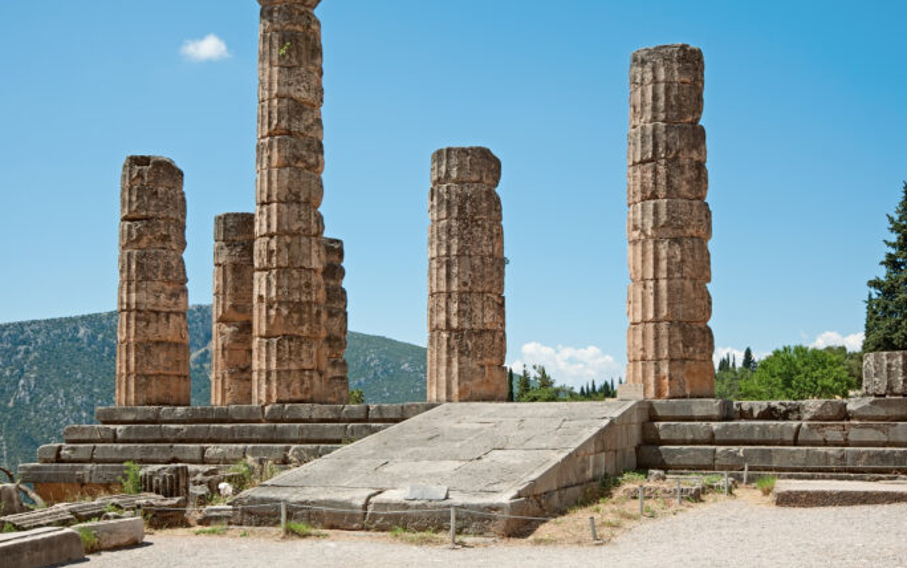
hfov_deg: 49.3
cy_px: 233
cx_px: 461
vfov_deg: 31.9
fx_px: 989
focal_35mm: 40
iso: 200
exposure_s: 1/125
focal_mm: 35
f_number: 18
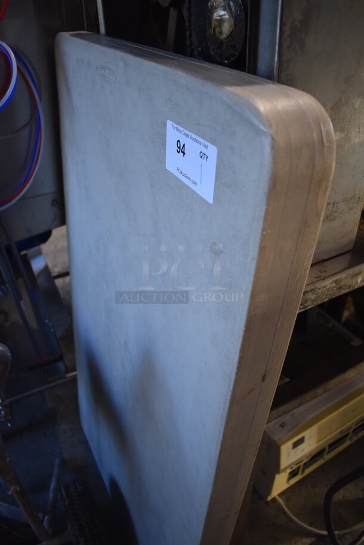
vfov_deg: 67.3
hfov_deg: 48.0
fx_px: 409
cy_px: 272
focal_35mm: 27
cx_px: 182
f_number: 3.5
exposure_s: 1/125
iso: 800
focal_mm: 18
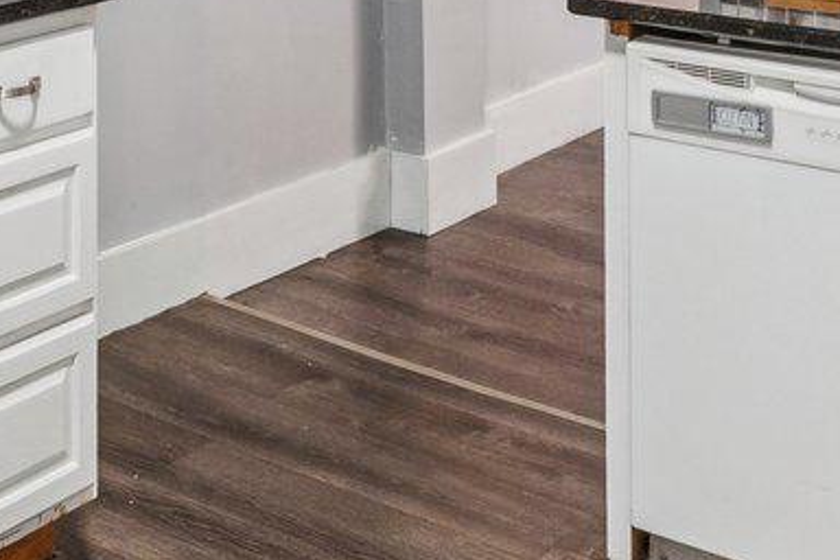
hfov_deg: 24.1
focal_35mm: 80
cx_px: -18
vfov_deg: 15.5
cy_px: -323
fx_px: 1867
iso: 250
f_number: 9
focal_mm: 10
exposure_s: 1/2.5
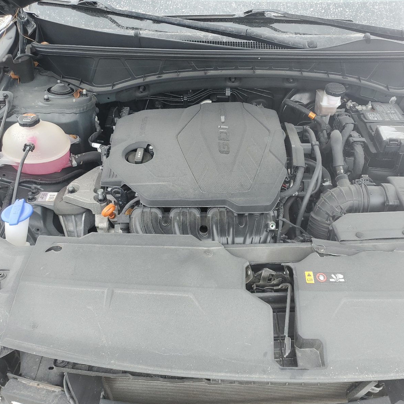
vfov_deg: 52.5
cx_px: 232
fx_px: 409
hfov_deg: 52.3
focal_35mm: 31
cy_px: 204
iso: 50
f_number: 1.5
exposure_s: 1/370
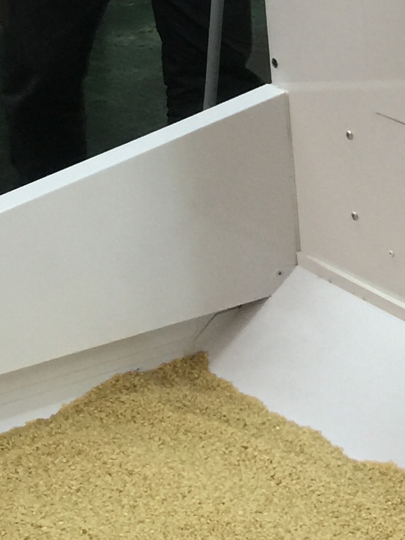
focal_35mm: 122
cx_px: 655
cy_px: 403
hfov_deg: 11.5
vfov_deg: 16.1
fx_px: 1903
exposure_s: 1/30
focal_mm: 4.15
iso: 40
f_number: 2.2
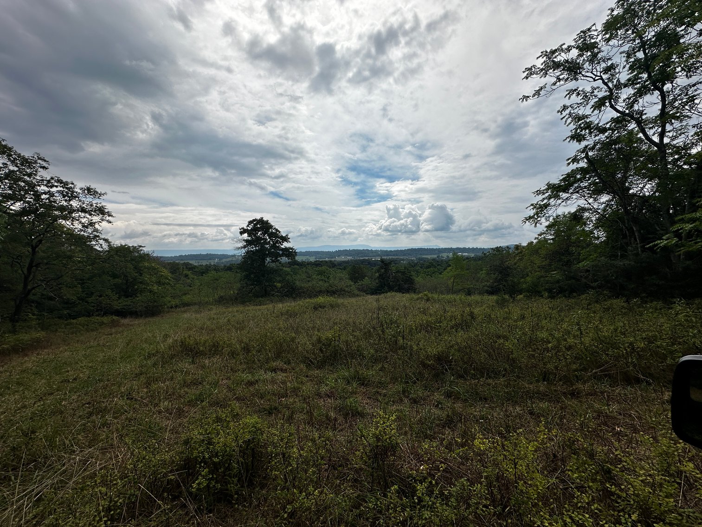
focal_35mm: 14
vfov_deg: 85.7
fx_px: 284
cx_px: 351
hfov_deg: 102.1
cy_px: 264
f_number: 2.2
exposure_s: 1/4132
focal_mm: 2.22
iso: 50
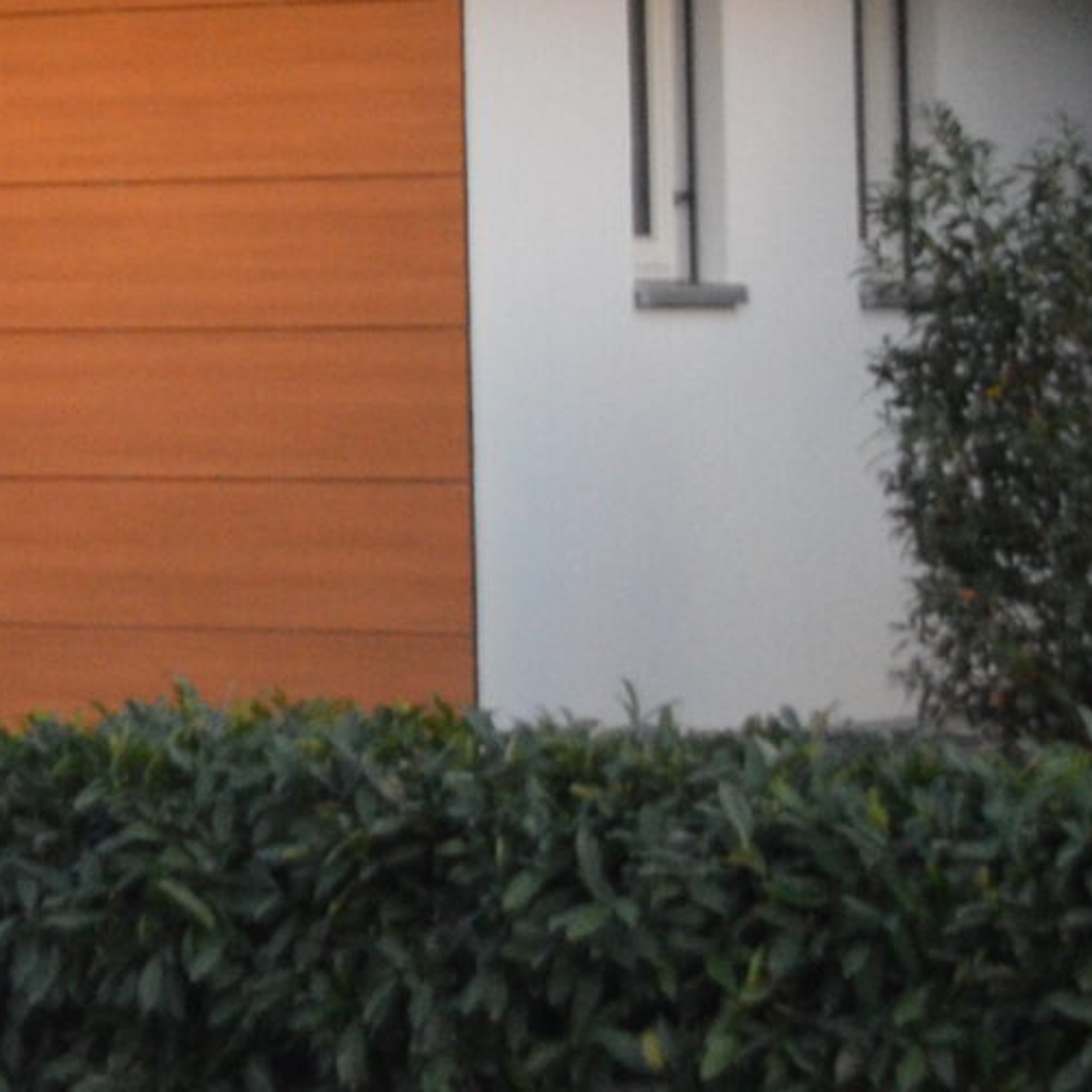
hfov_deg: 9.2
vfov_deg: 9.1
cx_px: -272
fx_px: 6716
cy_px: -405
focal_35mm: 188
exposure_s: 1/30
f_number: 4
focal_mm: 29
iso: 1800
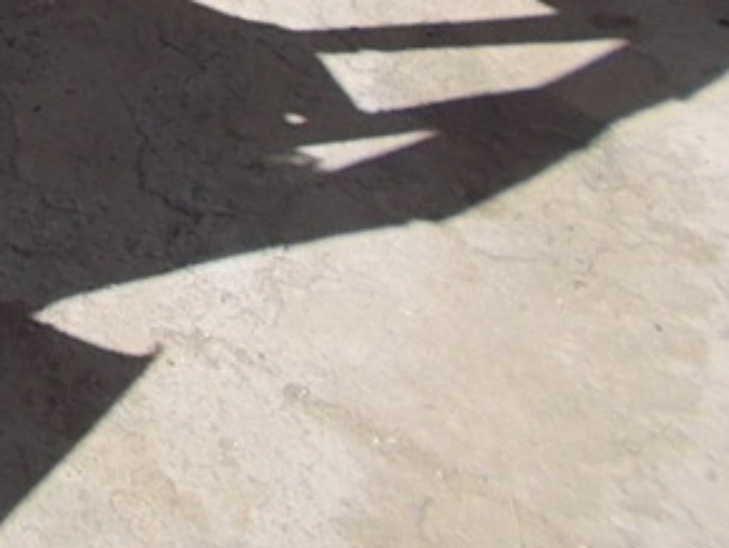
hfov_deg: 15.3
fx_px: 2297
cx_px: -615
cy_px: -542
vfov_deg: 12.1
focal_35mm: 109
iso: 80
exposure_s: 1/125
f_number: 8
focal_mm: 4.6
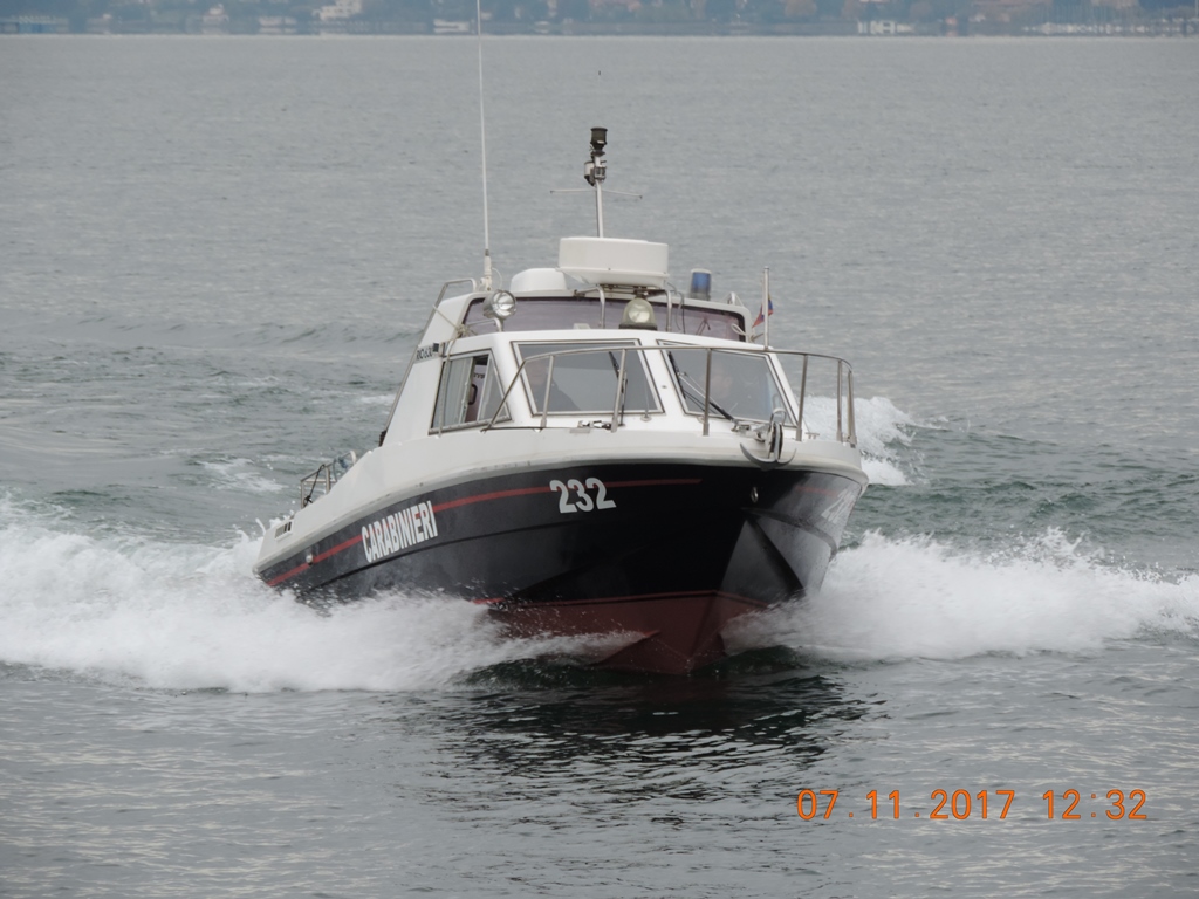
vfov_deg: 4.6
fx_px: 11257
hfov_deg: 6.1
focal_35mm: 325
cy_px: 450
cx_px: 600
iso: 110
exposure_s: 1/200
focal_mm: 57.9
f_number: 4.8
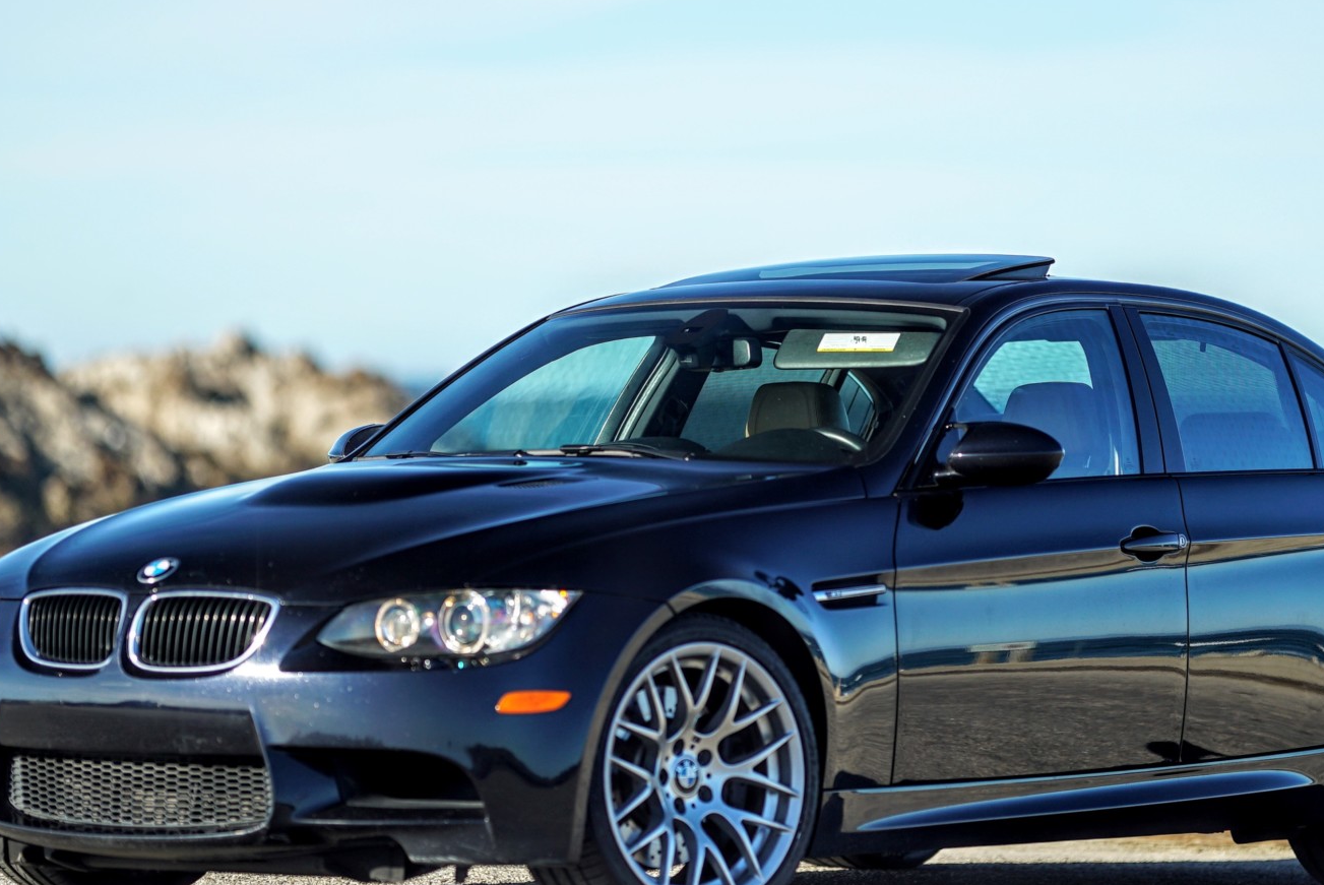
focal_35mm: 165
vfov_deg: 8.3
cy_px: 349
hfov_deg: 12.4
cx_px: 767
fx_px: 6073
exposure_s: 1/4000
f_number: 1.4
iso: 100
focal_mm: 105
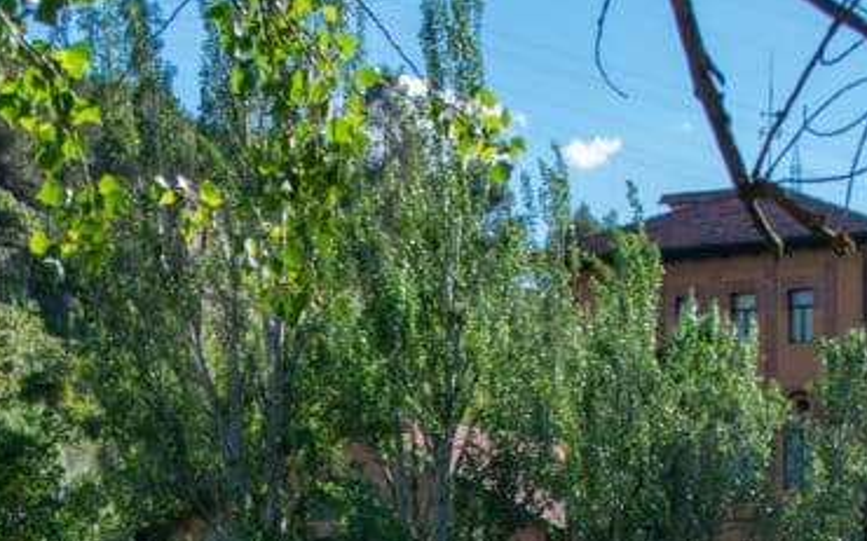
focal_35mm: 127
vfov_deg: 10.1
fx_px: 3000
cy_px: 755
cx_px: 213
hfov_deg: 16.4
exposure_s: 1/160
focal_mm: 30
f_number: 6.3
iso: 100
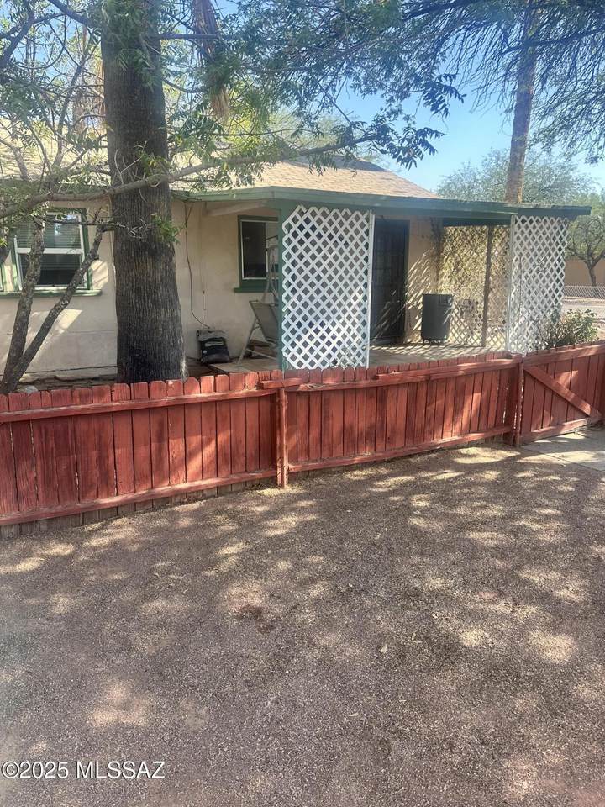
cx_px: 302
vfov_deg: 71.6
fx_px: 559
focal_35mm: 24
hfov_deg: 56.8
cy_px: 404
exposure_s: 1/756
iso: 80
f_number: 1.78
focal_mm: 6.86
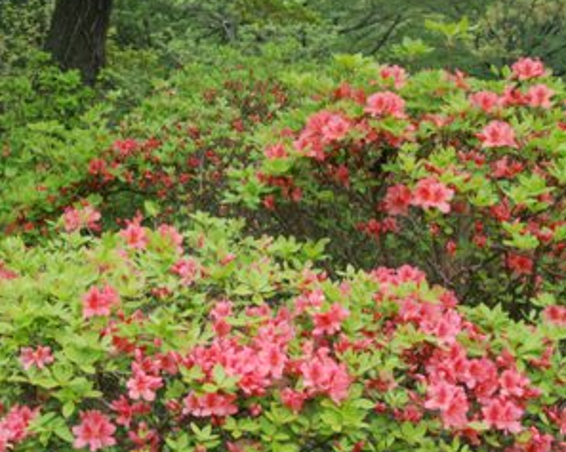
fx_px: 1322
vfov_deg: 19.4
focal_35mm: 79
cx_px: 212
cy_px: 259
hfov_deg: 24.1
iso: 400
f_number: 14
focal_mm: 26
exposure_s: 1/50
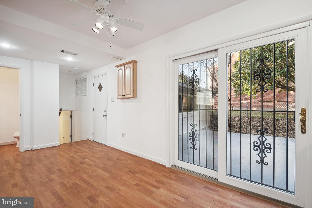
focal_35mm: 16
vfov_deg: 73.7
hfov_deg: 96.7
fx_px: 139
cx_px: 156
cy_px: 104
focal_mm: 16
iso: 400
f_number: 8
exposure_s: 1/10
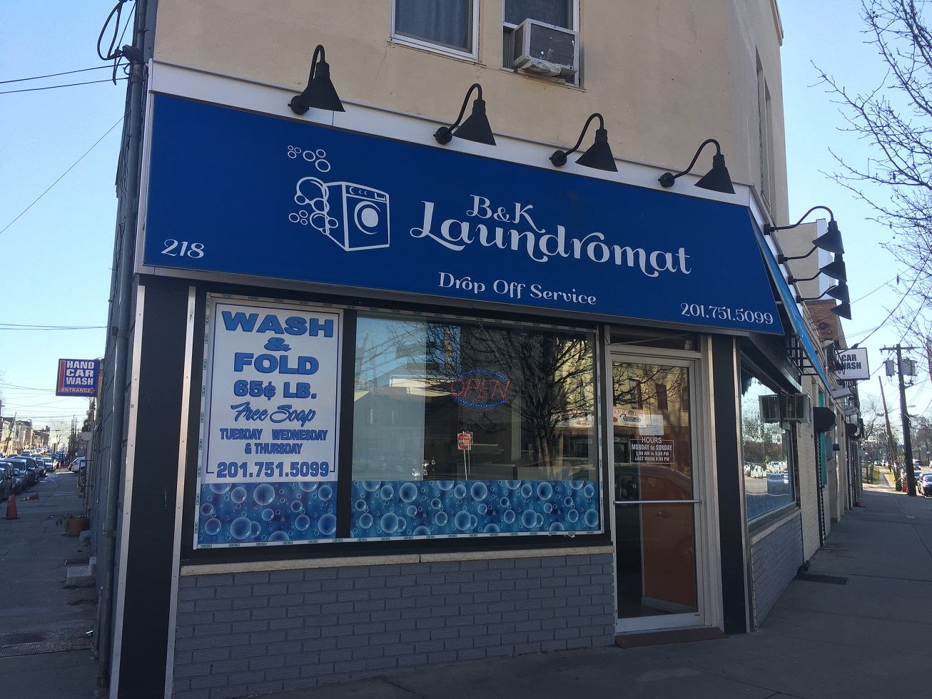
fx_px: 781
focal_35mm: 29
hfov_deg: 61.7
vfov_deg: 48.2
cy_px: 350
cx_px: 466
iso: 32
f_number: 2.2
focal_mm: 4.15
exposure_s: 1/659
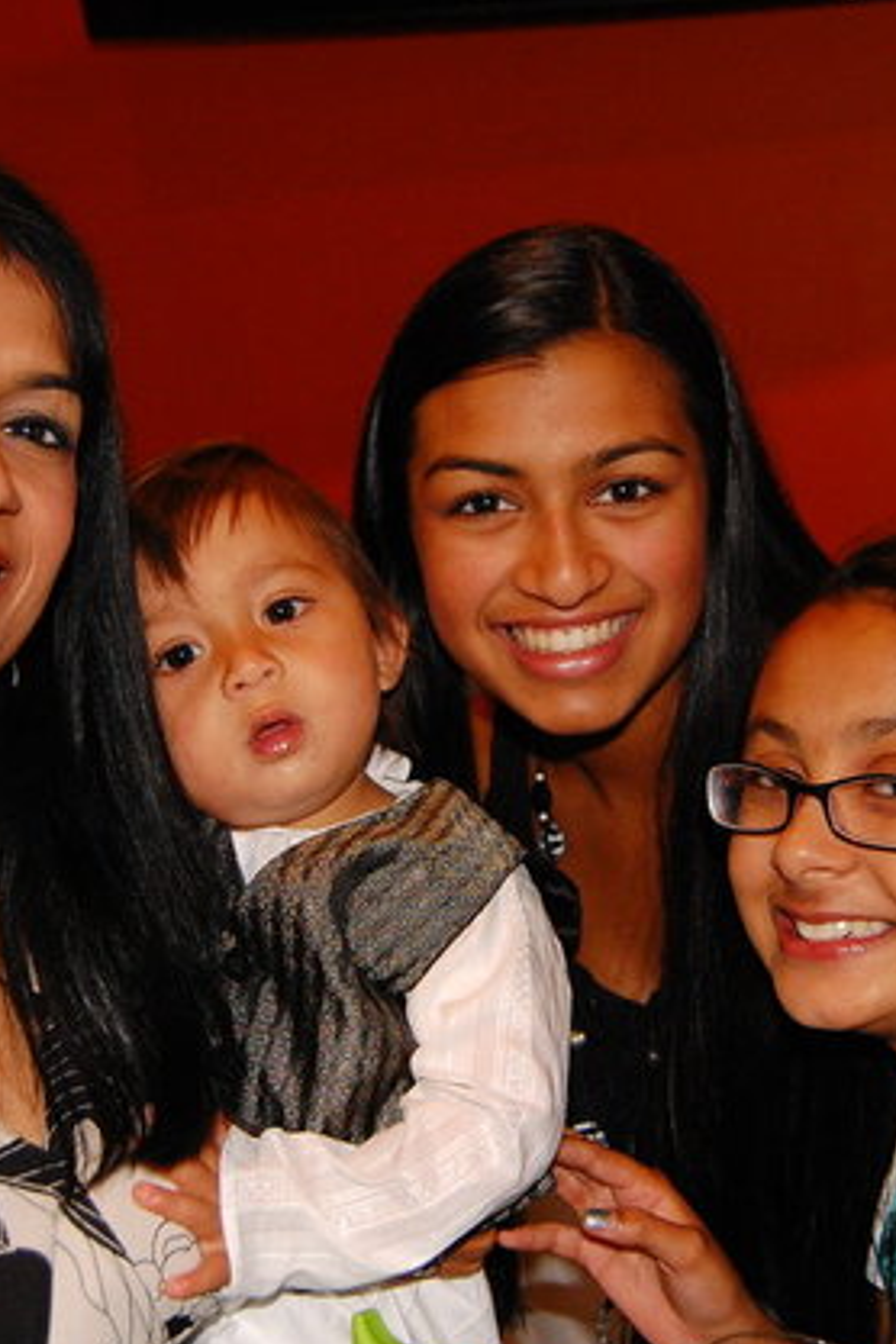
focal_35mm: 46
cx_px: 454
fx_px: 1717
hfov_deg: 29.2
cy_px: 680
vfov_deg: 42.7
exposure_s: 1/60
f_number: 4
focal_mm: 20
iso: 800
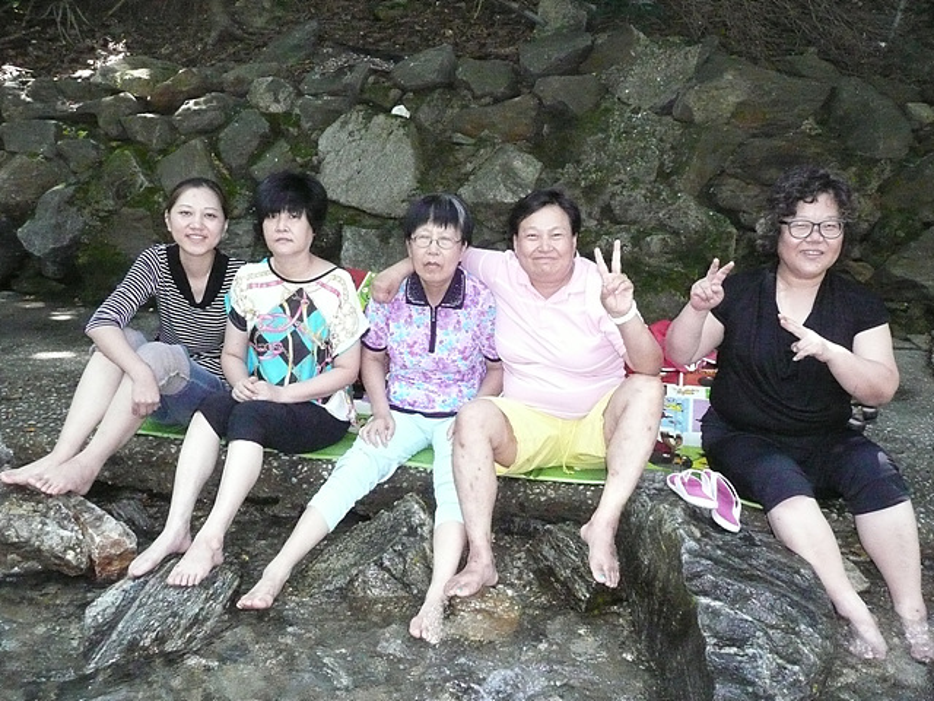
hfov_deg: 60.0
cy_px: 350
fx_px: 809
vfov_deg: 46.8
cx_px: 467
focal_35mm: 30
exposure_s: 1/400
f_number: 3.4
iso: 1250
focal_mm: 4.9
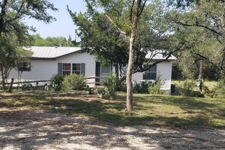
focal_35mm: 48
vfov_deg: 27.9
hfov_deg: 40.4
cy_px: 93
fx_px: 300
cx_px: 69
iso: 50
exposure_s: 1/1172
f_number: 1.7
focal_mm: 4.25
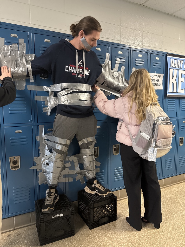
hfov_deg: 56.8
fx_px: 171
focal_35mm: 24
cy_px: 124
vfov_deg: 71.6
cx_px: 92
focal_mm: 6.76
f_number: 1.78
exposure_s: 1/30
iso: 800
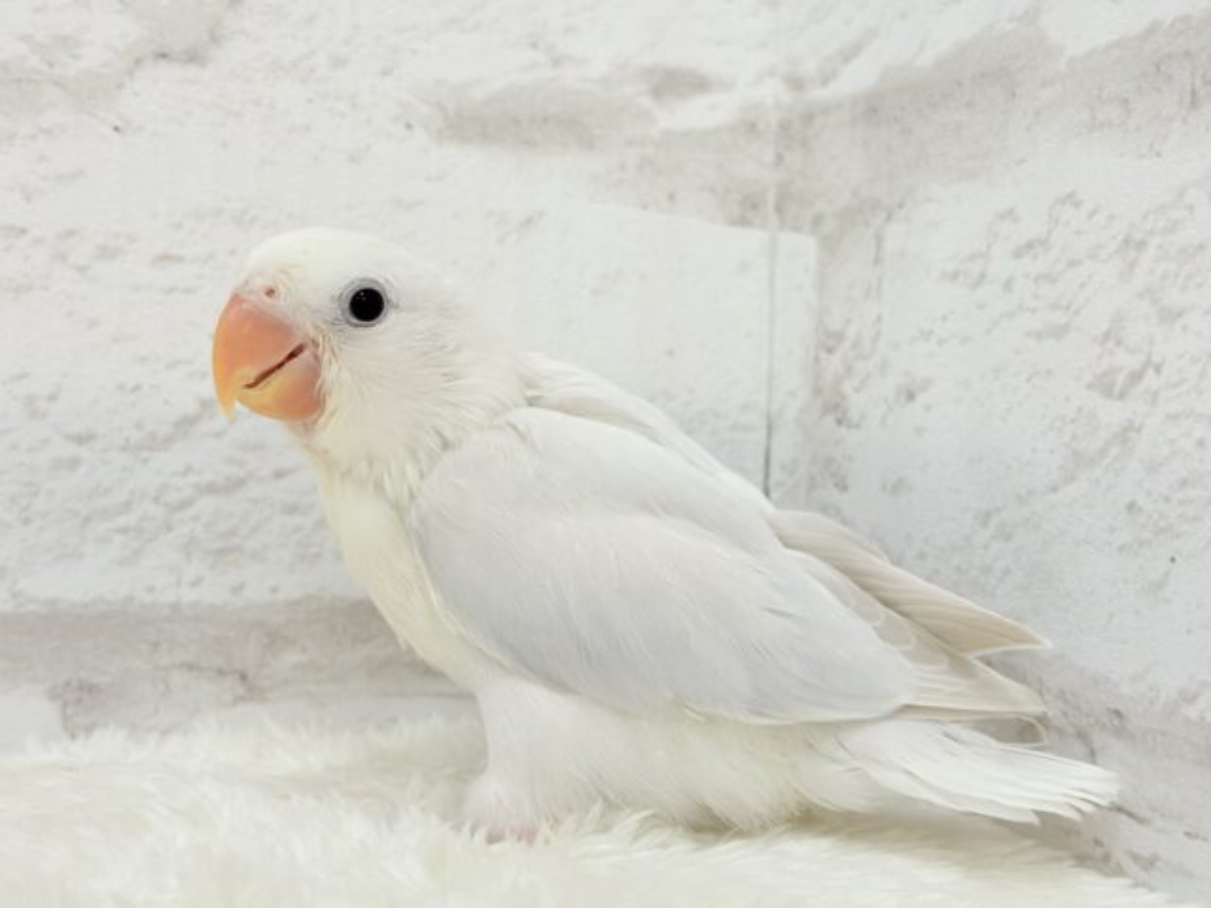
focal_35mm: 52
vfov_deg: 28.0
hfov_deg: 36.8
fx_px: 1819
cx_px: 606
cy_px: 454
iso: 64
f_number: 1.6
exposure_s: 1/100
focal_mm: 5.96
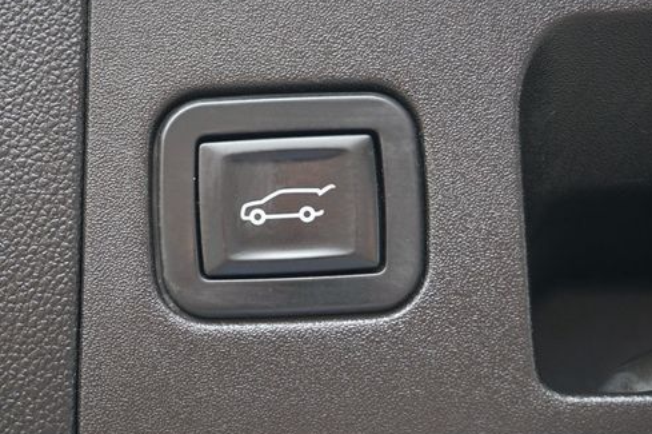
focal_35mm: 73
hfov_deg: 27.8
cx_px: 297
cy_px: 182
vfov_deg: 18.7
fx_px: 1315
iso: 400
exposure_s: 1/60
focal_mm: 37
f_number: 5.6
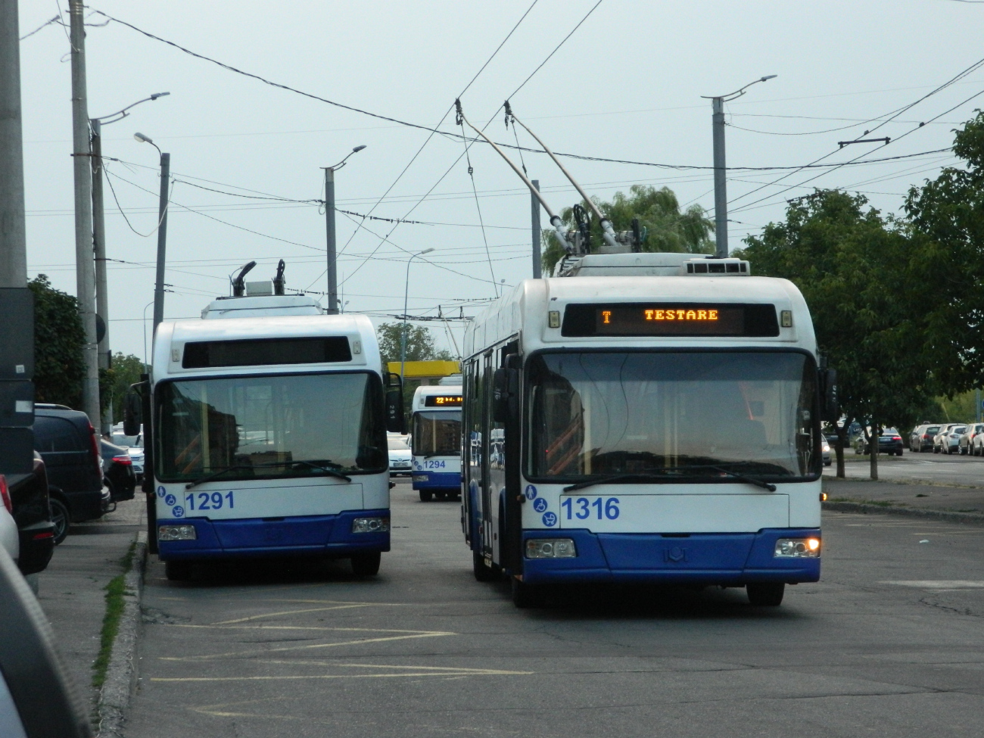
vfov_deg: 11.5
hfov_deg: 15.3
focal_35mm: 129
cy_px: 369
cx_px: 492
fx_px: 3667
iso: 400
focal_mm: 23.2
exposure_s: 1/160
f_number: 4.7
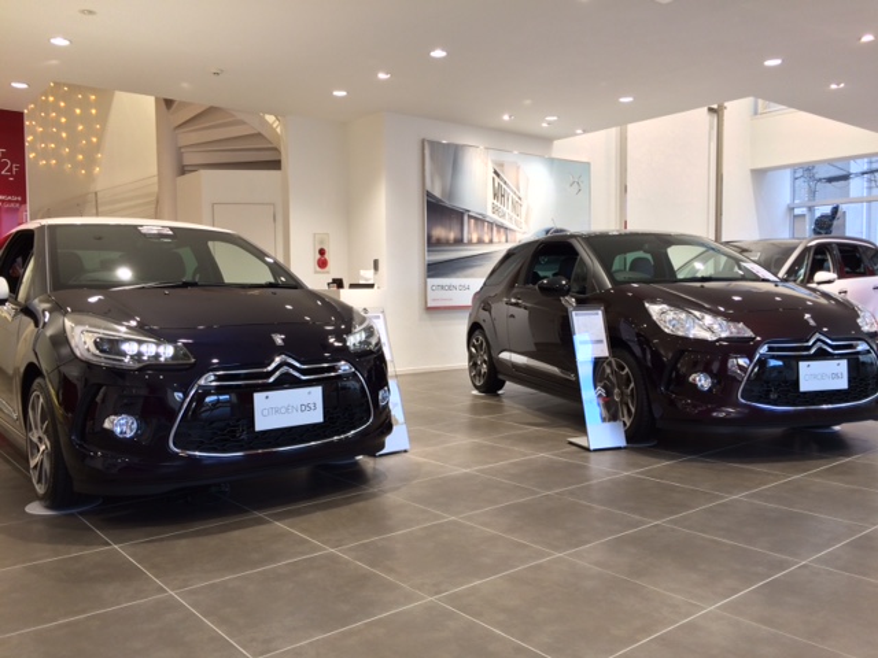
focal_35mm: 29
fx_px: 736
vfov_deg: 48.2
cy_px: 329
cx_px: 439
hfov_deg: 61.7
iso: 40
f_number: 2.2
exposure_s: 1/30
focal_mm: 4.15
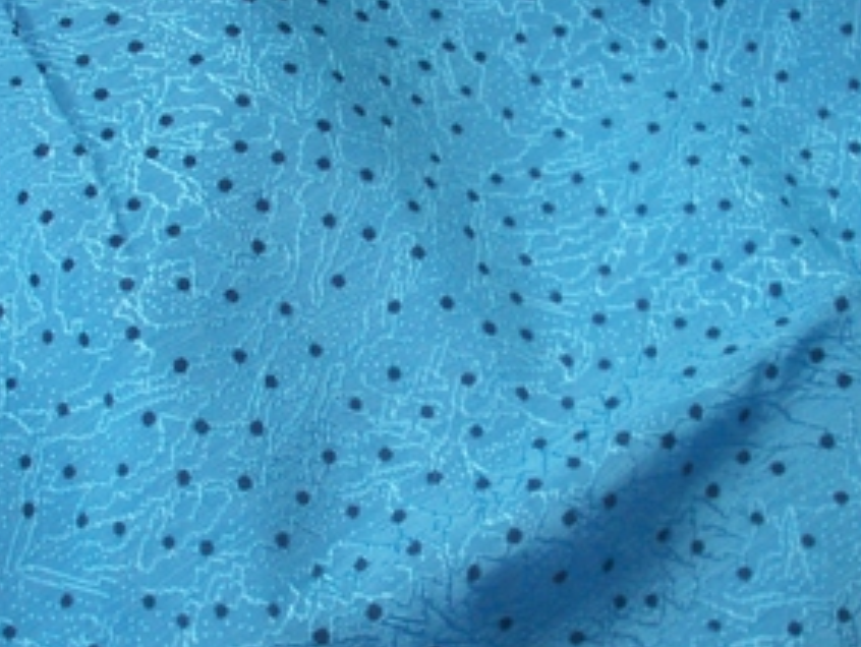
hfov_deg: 32.7
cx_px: 397
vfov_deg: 24.8
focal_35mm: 59
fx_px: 1469
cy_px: 342
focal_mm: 6.2
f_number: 2.8
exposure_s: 1/11
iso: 160
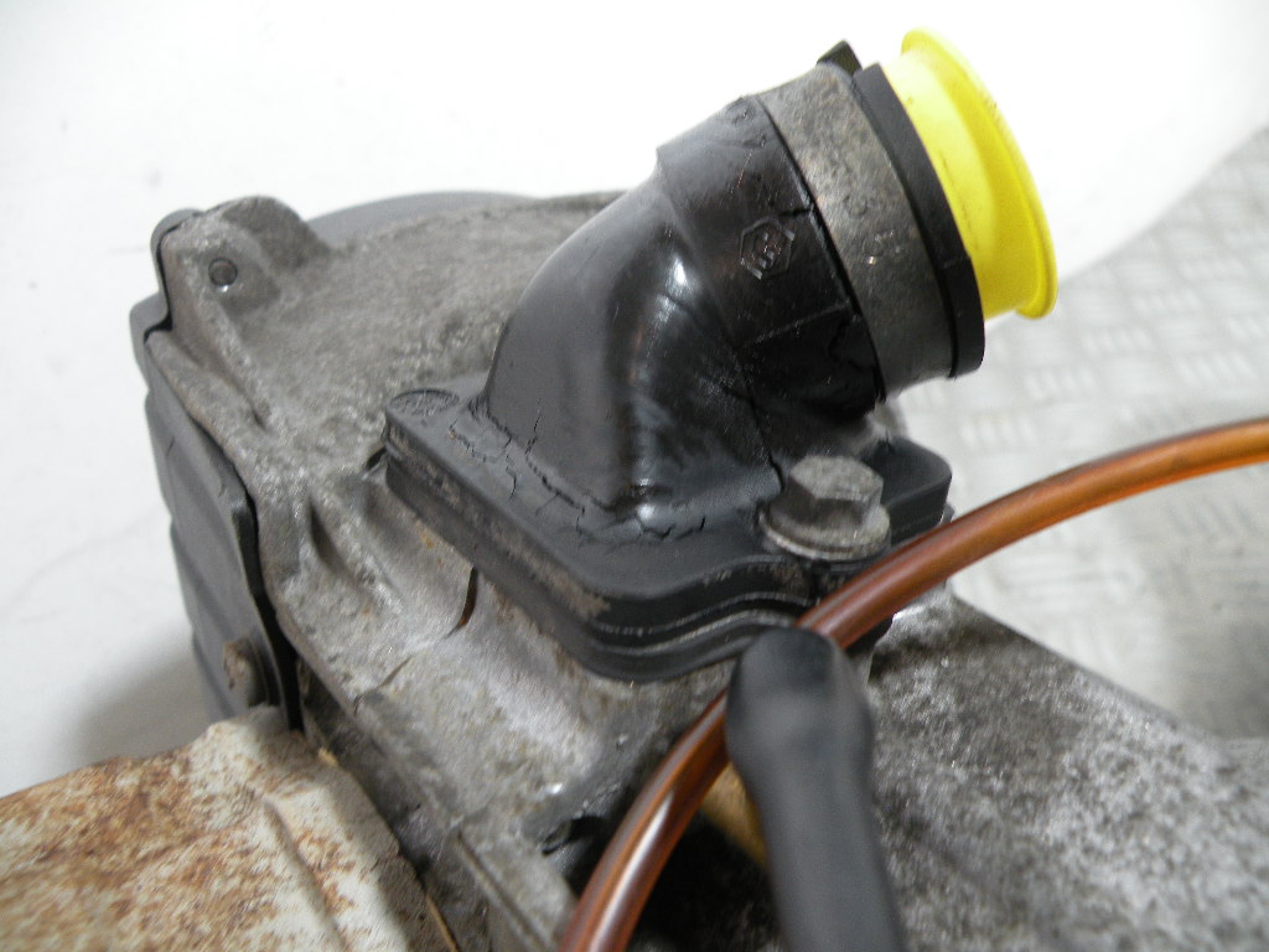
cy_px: 476
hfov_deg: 65.3
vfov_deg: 51.4
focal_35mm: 27
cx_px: 634
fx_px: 990
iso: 140
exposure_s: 1/59.8
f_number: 2.8
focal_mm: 4.7
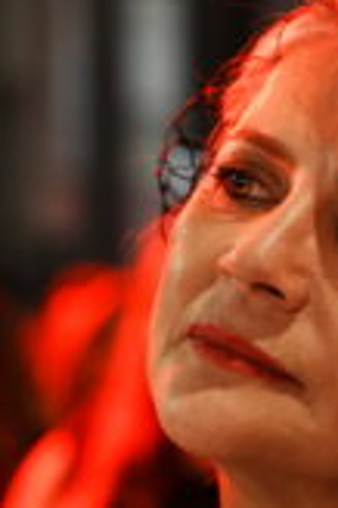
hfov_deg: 5.3
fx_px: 3655
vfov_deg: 7.9
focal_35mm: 259
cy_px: 384
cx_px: 305
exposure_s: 1/80
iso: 4000
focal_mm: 85
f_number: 4
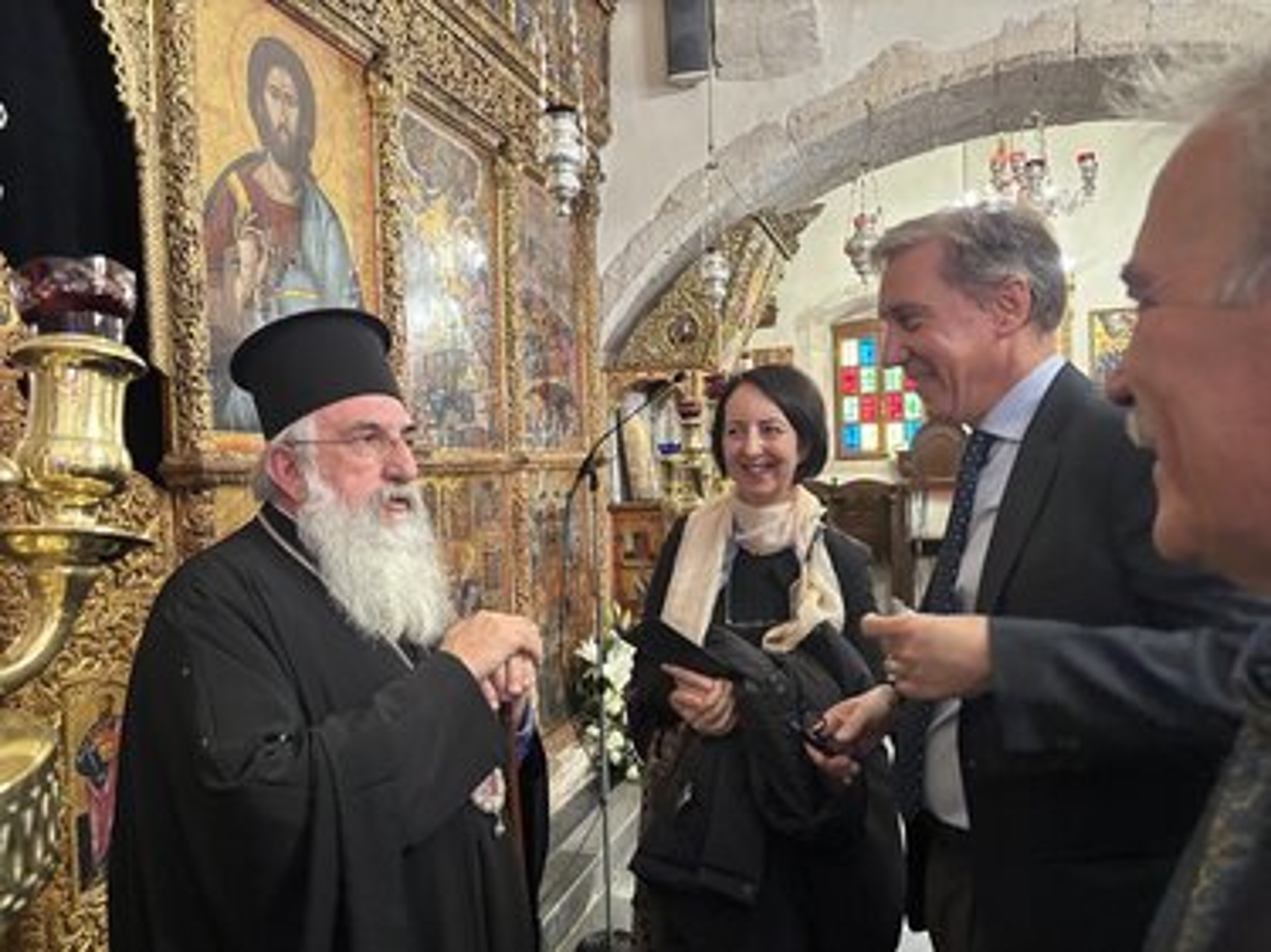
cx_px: 636
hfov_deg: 67.3
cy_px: 476
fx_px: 954
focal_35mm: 26
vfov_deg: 53.0
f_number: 1.6
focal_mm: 5.96
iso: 400
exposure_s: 1/50
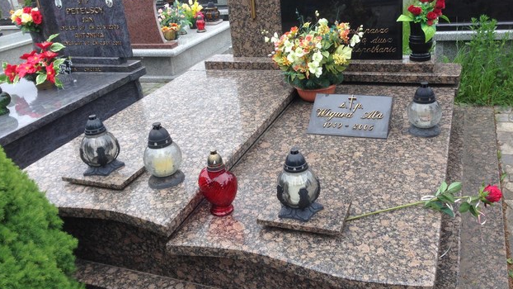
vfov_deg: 31.8
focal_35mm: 37
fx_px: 503
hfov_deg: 54.0
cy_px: 97
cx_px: 256
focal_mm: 4.12
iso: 50
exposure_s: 1/516
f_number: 2.4
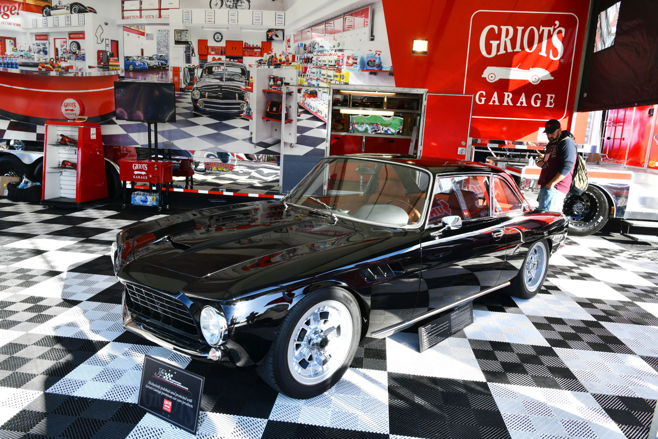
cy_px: 220
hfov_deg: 73.7
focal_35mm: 24
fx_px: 439
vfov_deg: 53.1
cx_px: 329
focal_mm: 24
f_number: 13
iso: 400
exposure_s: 1/160
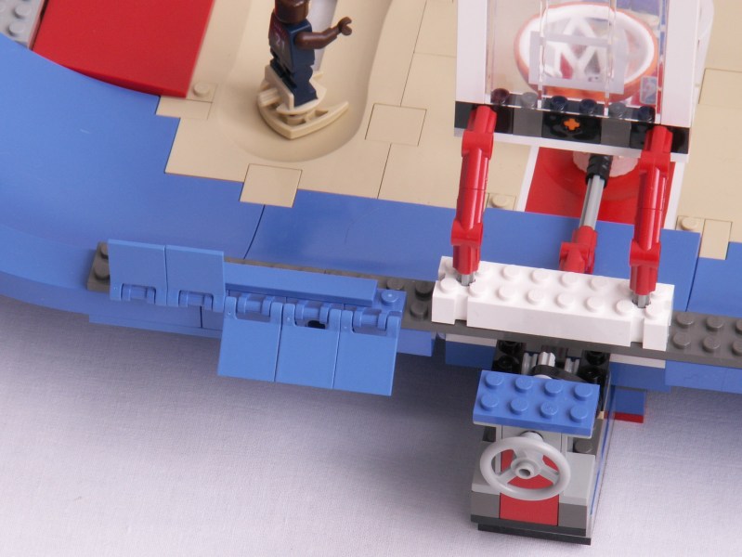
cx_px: 371
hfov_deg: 11.1
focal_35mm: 178
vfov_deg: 8.3
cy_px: 278
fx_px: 3817
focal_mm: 29.1
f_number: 8
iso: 50
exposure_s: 1
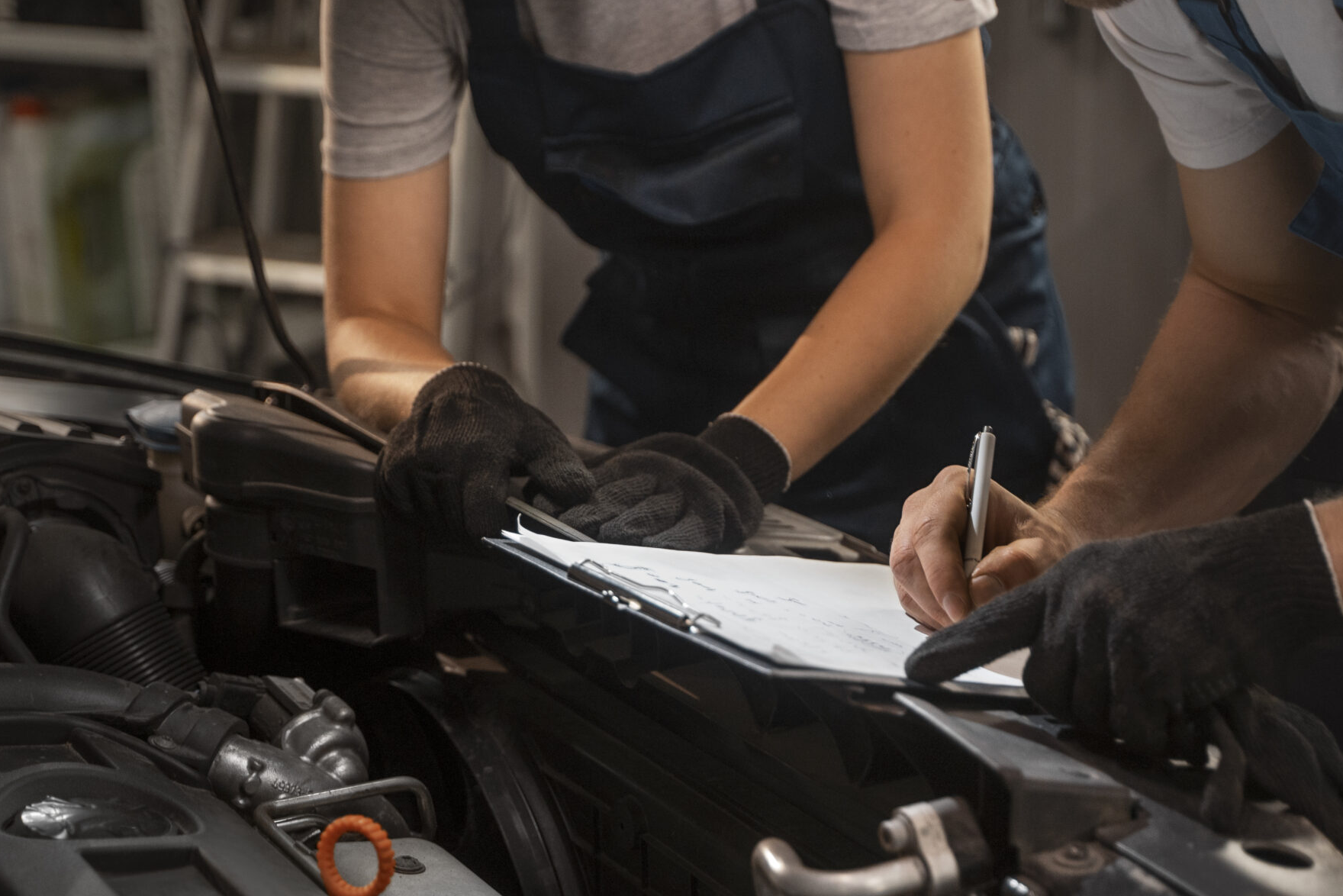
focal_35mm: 80
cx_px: 730
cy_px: 583
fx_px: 2985
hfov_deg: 25.3
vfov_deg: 17.0
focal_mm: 55
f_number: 2.8
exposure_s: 1/160
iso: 1250
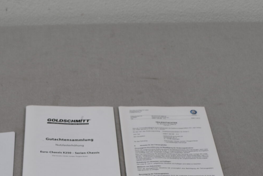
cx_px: 78
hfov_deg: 26.1
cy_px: 203
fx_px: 563
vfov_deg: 17.0
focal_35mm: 77
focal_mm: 20
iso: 220
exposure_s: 1/125
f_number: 5.6
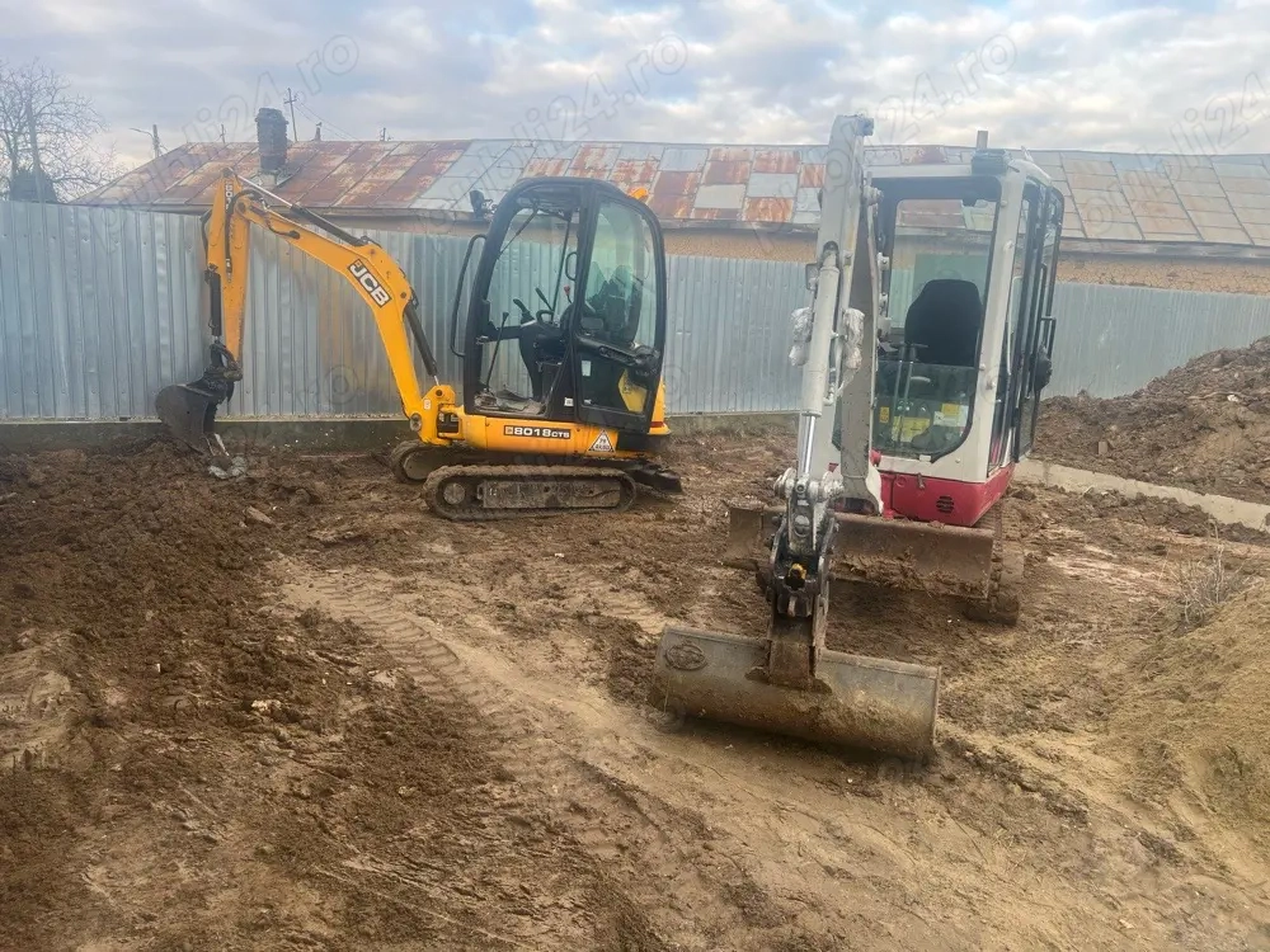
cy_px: 476
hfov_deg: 67.3
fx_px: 954
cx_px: 635
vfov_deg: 53.1
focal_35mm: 26
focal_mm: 5.7
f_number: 1.5
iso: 50
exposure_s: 1/431
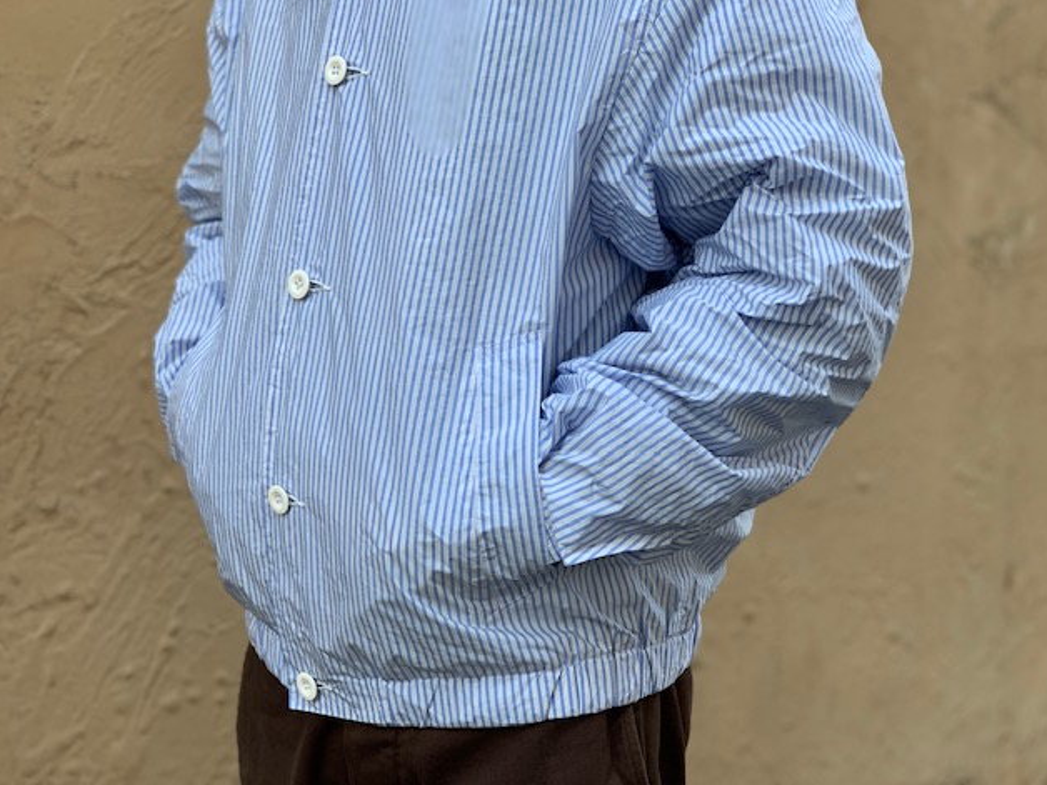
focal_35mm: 53
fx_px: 1603
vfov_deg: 27.5
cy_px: 387
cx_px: 532
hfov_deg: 36.2
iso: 25
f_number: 2.4
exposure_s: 1/122
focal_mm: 6
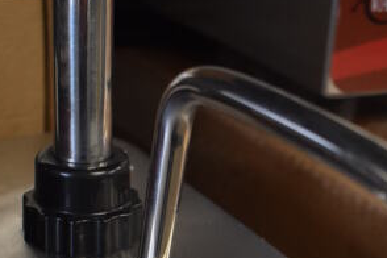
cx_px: 204
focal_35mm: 84
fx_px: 903
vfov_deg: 15.4
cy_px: 352
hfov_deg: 24.2
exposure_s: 1/125
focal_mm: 18
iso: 1100
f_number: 3.5
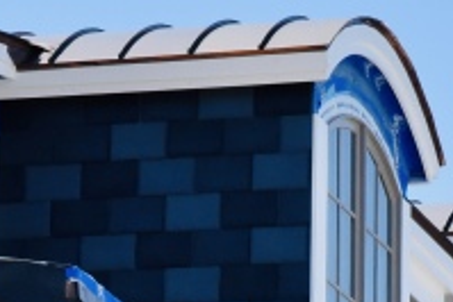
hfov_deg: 3.3
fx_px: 7795
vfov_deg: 2.2
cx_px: 125
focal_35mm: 619
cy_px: 486
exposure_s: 1/2500
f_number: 10
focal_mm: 120
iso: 2500
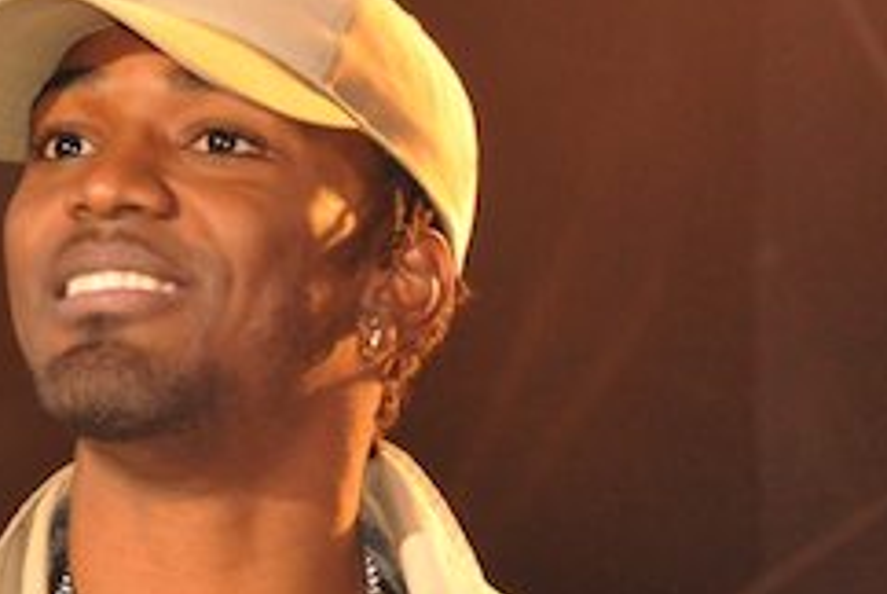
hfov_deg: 5.9
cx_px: 11
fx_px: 8560
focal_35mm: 347
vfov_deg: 4.0
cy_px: 513
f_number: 9
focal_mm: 112
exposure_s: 1/100
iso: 2000
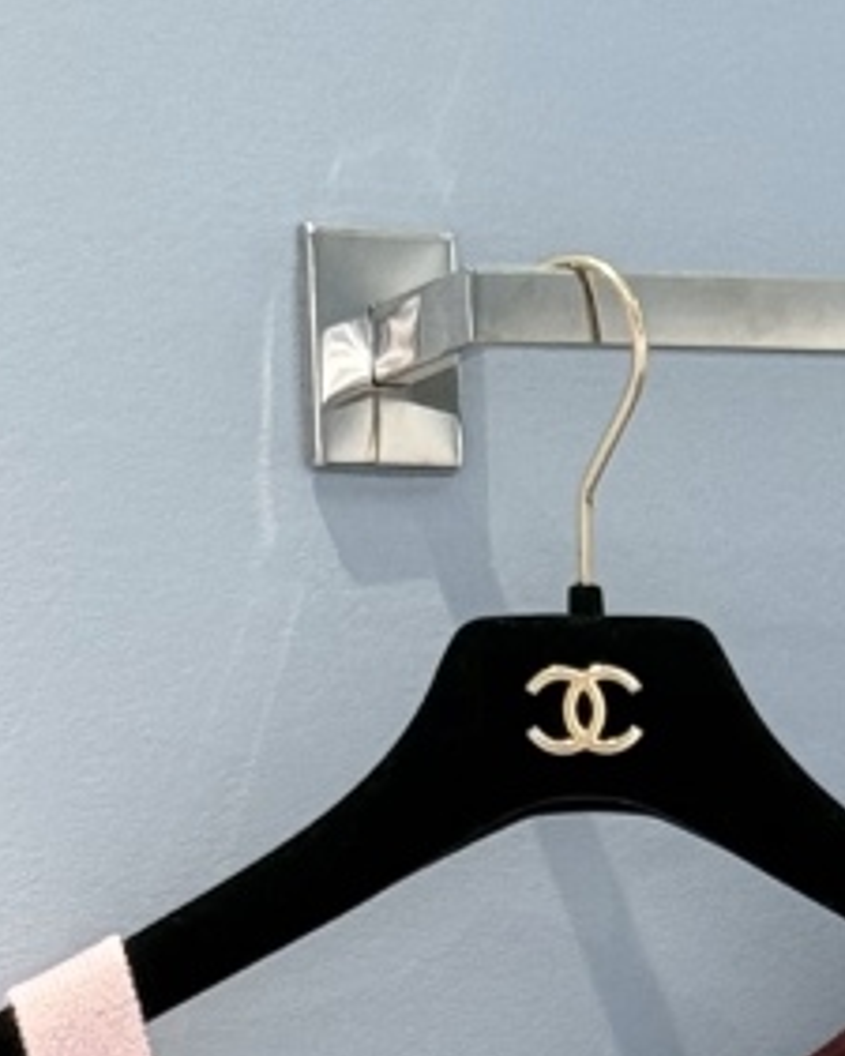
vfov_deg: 7.8
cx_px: 1138
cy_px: 1984
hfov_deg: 6.4
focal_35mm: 240
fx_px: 7499
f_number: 1.78
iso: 100
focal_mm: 6.76
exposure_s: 1/92
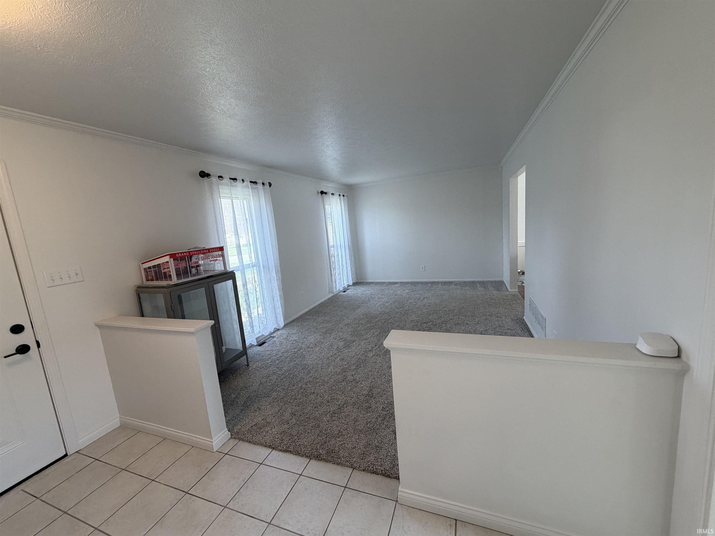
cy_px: 268
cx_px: 358
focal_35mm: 14
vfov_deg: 85.7
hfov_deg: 102.1
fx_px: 289
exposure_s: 1/120
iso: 200
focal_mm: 2.22
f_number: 2.2
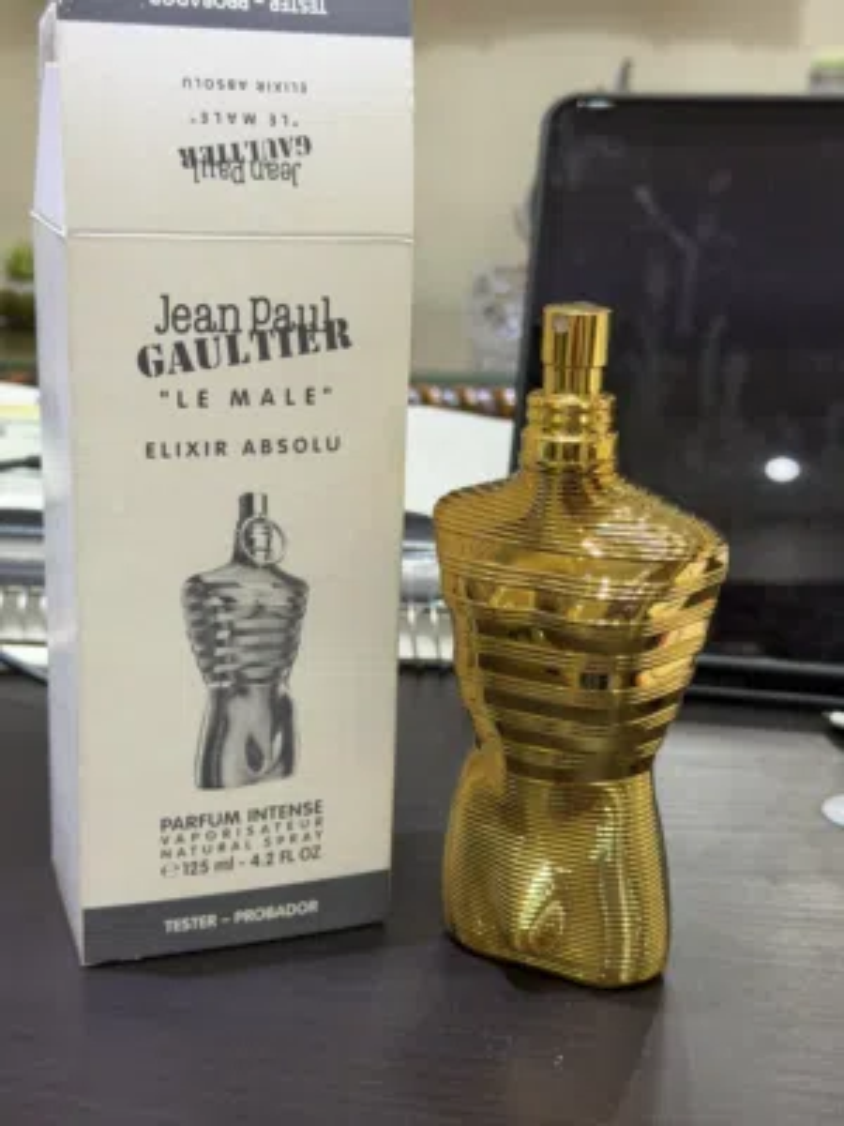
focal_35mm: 48
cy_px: 563
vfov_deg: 39.7
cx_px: 422
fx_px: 1560
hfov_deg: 30.3
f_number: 1.78
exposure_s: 1/50
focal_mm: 6.76
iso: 80
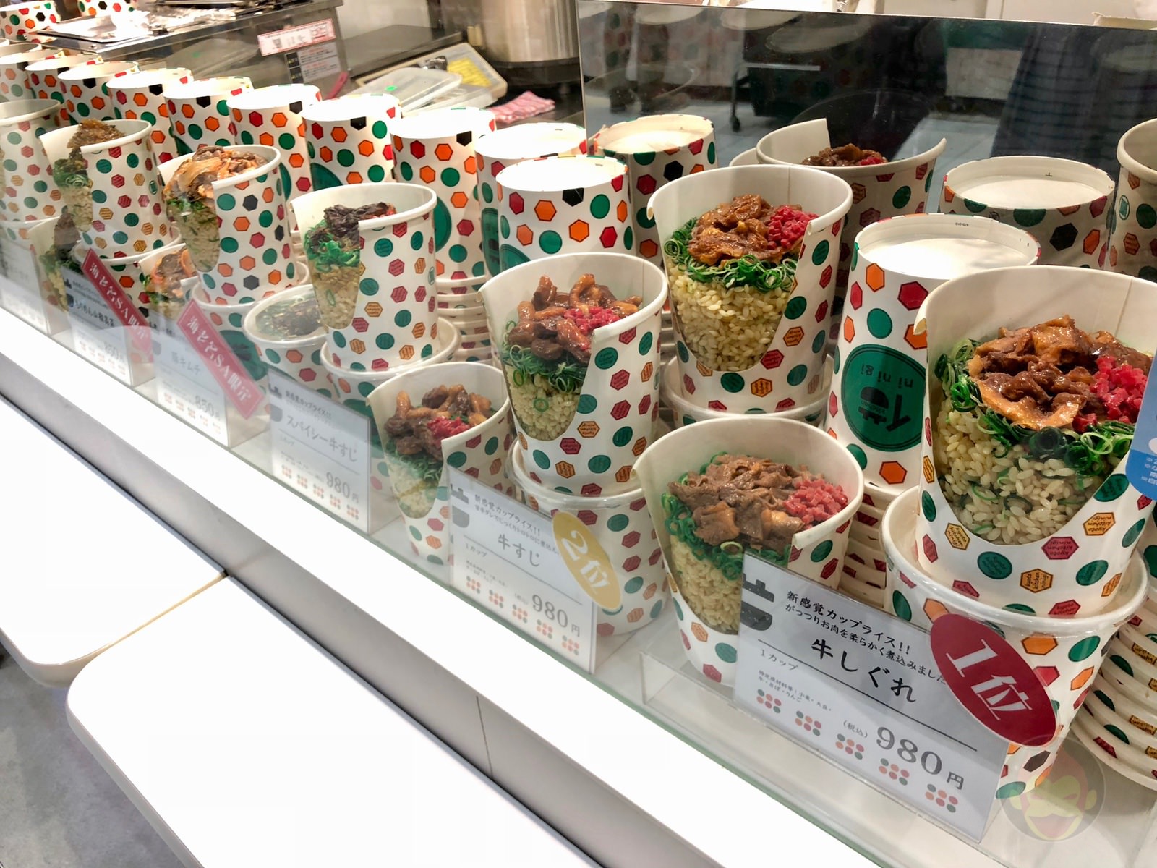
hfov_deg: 63.4
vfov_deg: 49.7
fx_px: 936
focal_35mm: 28
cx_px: 578
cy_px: 434
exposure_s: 1/33
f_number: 1.8
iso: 25
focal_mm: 4
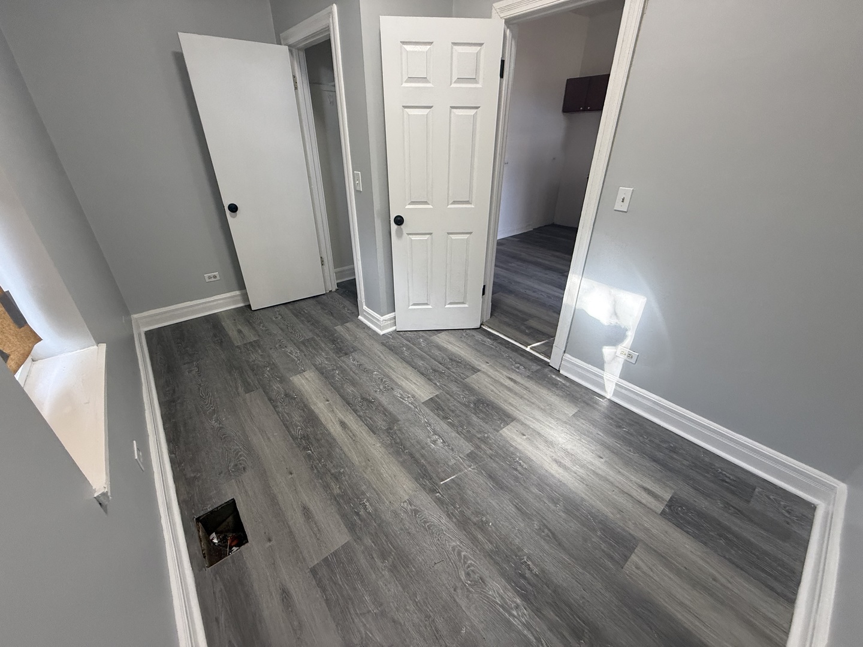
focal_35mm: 14
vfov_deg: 85.7
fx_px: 349
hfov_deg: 102.1
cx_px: 432
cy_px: 324
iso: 200
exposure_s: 1/120
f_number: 2.2
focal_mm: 2.22
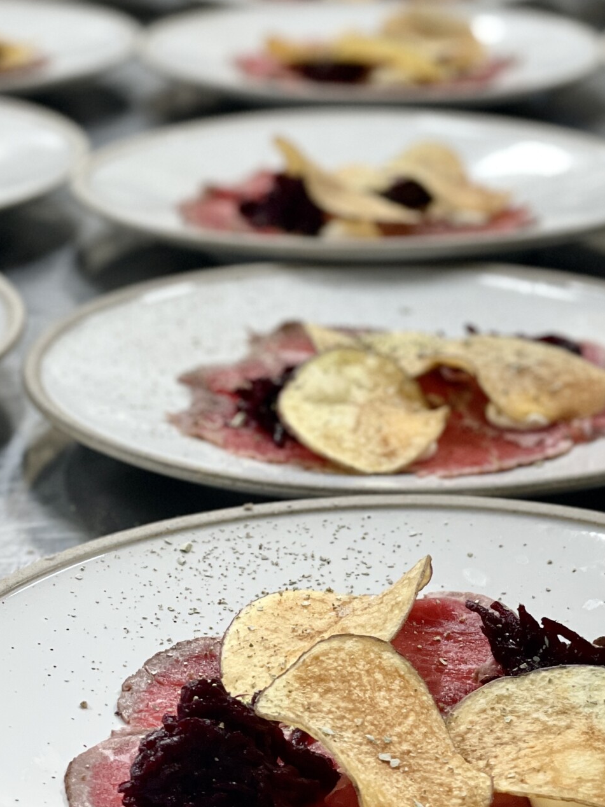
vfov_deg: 18.7
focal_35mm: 105
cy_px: 308
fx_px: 2447
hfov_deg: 14.1
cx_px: 394
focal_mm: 6
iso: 160
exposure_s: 1/100
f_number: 2
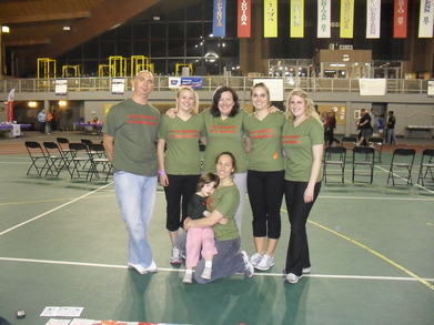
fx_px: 439
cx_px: 217
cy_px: 162
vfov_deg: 40.7
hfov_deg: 52.6
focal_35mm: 35
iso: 320
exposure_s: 1/45
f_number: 3.2
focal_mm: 6.3
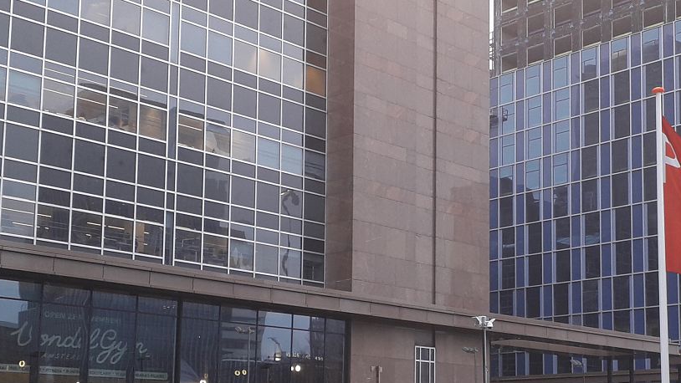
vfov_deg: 31.4
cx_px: 422
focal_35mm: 37
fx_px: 668
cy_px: 293
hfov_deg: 53.5
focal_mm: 3.6
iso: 50
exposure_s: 1/50
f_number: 1.9
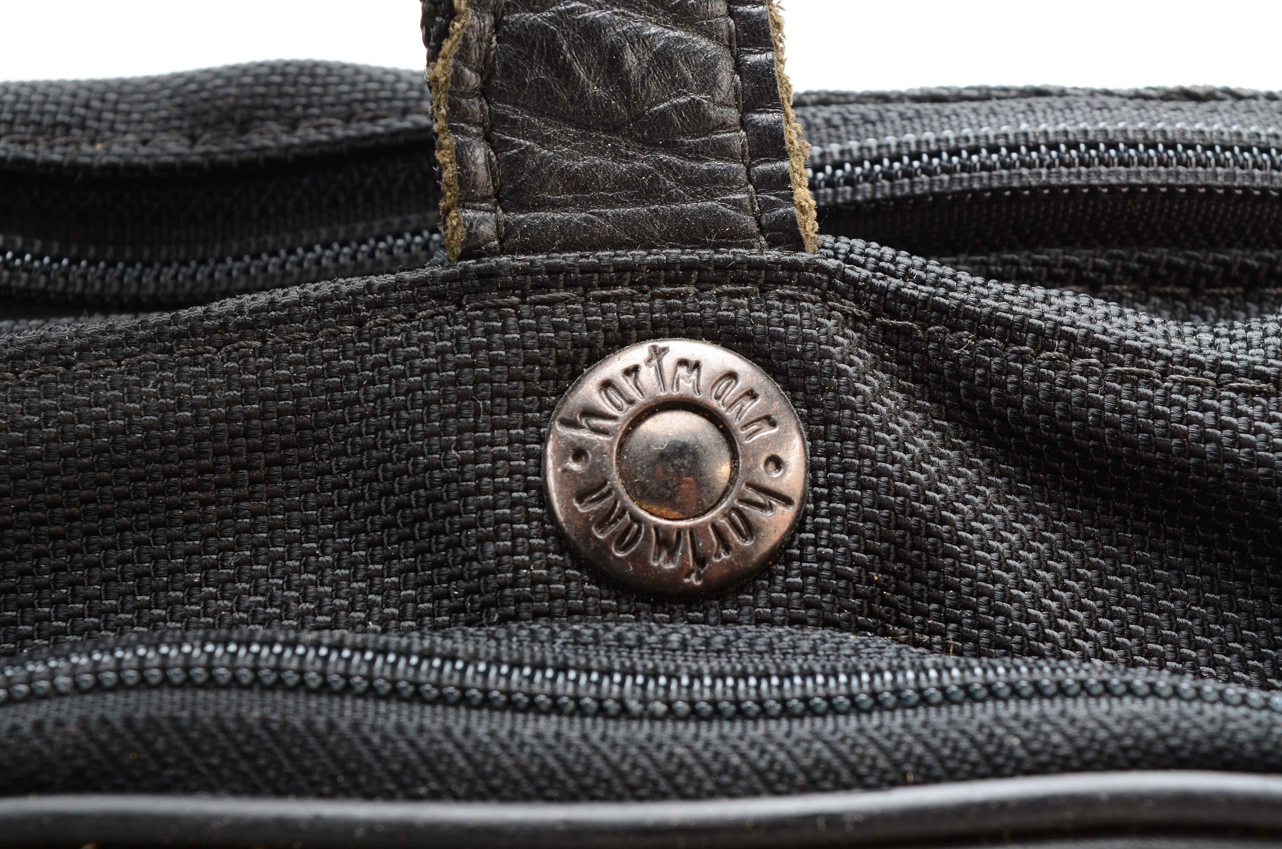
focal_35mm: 82
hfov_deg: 24.7
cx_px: 641
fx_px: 2932
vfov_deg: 16.5
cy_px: 424
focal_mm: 55
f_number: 13
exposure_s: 1/160
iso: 100
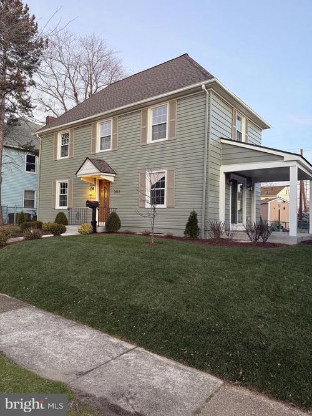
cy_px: 208
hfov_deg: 56.8
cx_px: 156
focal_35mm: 24
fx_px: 289
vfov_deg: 71.6
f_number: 1.78
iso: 250
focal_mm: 6.76
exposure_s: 1/60
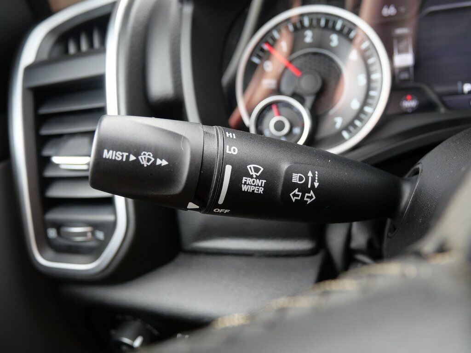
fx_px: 327
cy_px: 176
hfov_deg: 71.6
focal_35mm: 24
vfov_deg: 56.8
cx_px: 236
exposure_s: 1/60
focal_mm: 12
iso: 320
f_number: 3.5
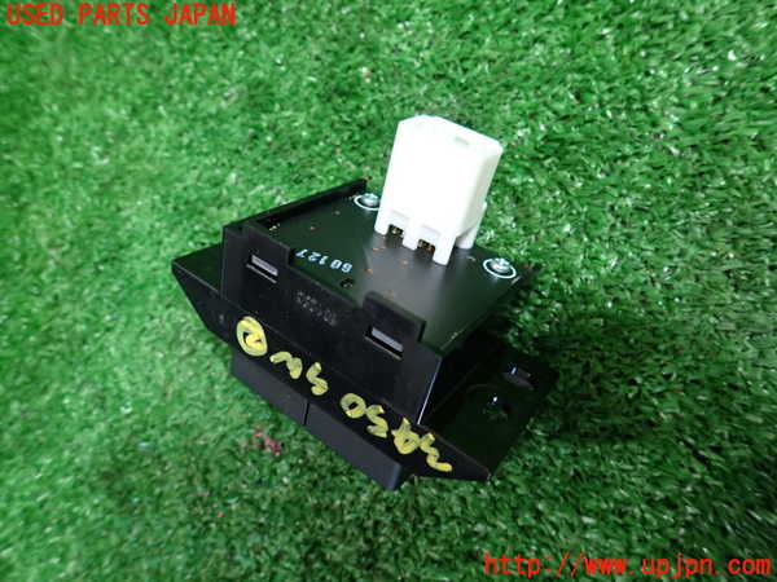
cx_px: 388
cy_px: 291
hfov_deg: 69.4
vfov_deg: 54.9
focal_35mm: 25
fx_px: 561
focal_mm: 4.5
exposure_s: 1/30
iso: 320
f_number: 2
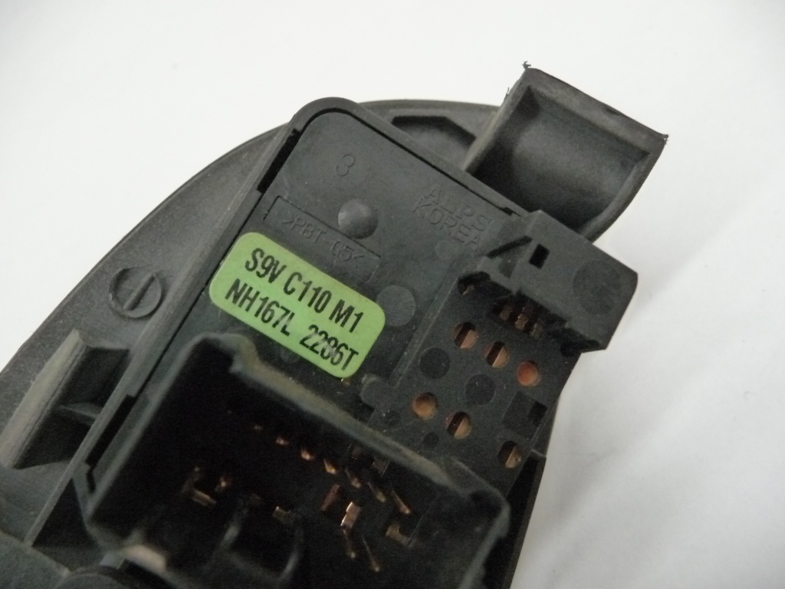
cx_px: 392
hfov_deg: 63.4
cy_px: 294
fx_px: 635
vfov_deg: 49.7
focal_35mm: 28
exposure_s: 1/60
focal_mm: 4.7
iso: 800
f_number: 3.3
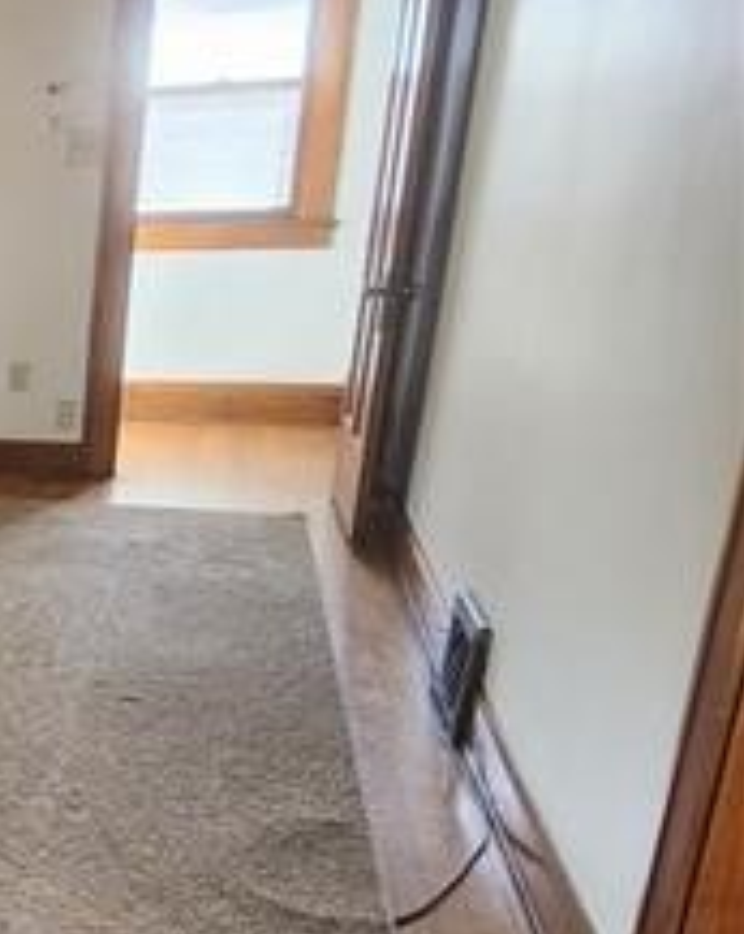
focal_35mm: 45
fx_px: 1241
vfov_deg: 40.8
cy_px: 598
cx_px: -490
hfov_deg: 23.3
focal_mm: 2.2
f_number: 2.2
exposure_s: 1/60
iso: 320
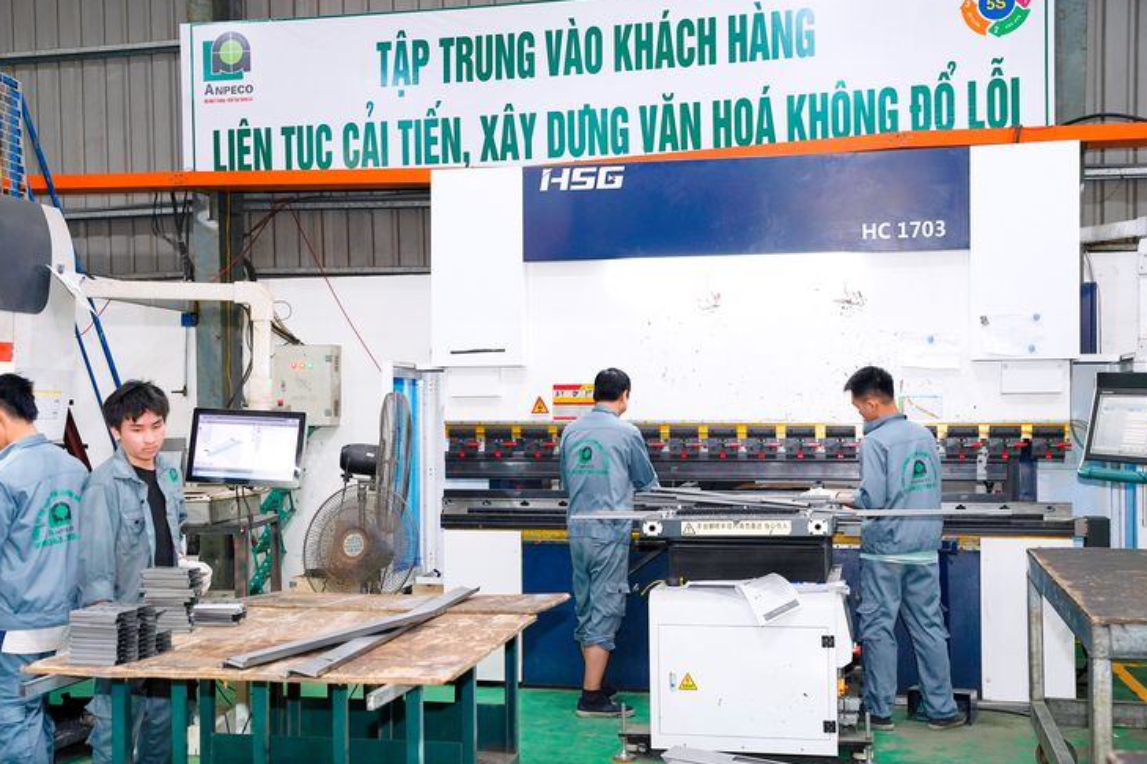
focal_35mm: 46
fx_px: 1462
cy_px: 395
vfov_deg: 29.3
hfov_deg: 42.8
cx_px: 540
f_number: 4.5
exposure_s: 1/80
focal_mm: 41.8
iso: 800
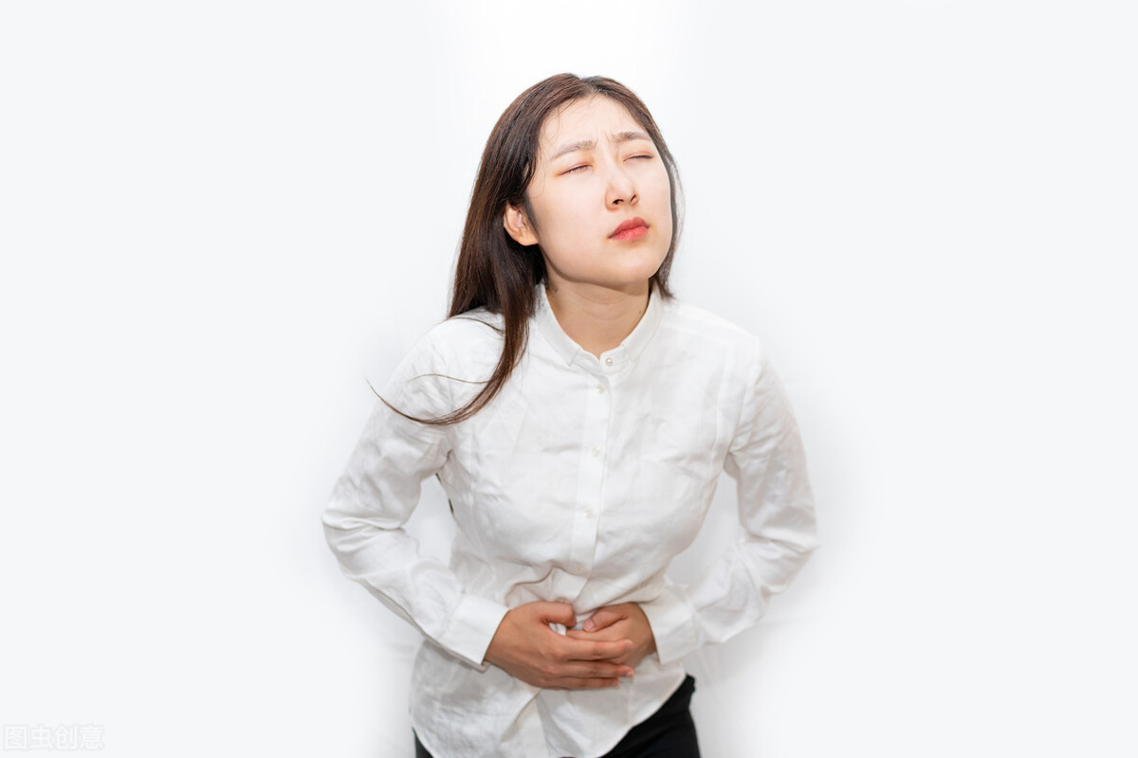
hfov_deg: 54.4
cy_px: 379
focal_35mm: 35
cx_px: 569
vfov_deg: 37.9
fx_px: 1106
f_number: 2
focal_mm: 35
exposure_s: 1/80
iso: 640
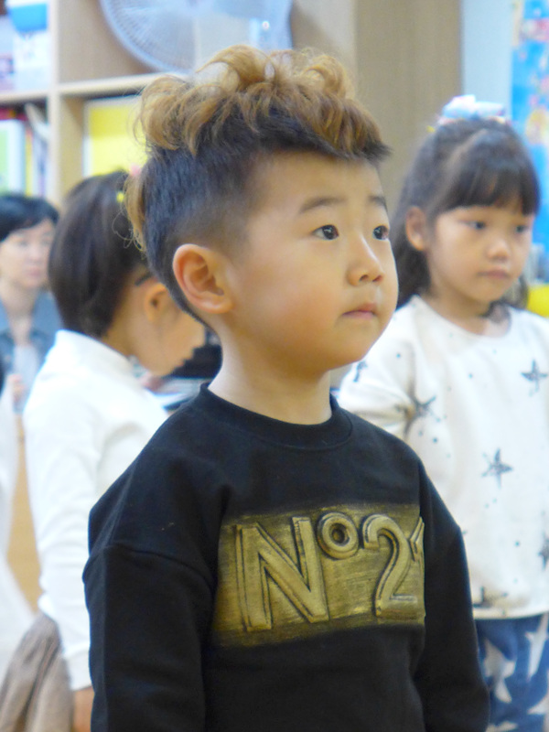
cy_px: 366
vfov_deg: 11.0
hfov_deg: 8.2
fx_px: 3806
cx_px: 274
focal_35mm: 180
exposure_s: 1/40
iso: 400
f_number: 2.3
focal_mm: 17.7
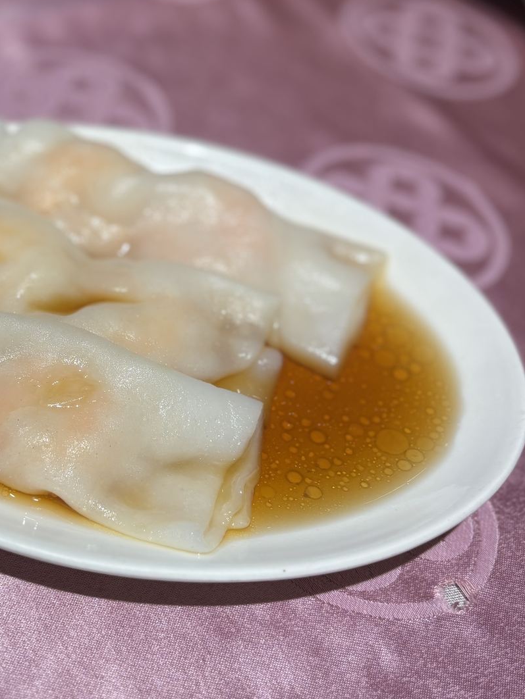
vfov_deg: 40.4
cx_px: 83
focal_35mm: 47
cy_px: 352
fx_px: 950
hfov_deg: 29.9
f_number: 1.6
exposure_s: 1/122
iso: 32
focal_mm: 5.96
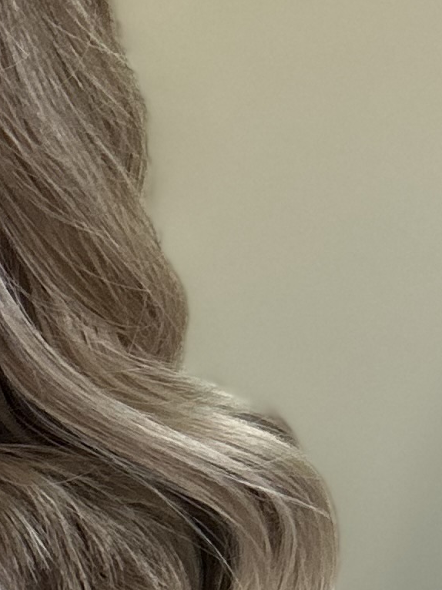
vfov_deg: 16.3
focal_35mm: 121
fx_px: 2061
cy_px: 307
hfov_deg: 11.2
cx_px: -423
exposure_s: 1/60
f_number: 1.9
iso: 200
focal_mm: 2.69
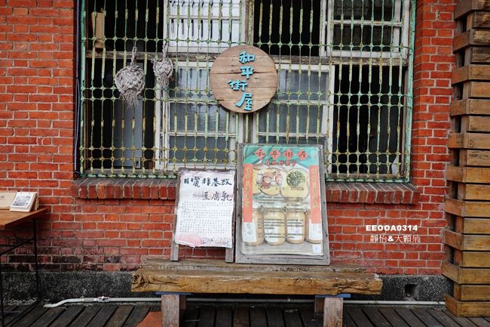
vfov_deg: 53.1
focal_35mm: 24
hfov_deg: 73.8
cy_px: 164
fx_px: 327
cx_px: 245
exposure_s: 1/125
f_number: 2.8
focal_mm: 9
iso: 125
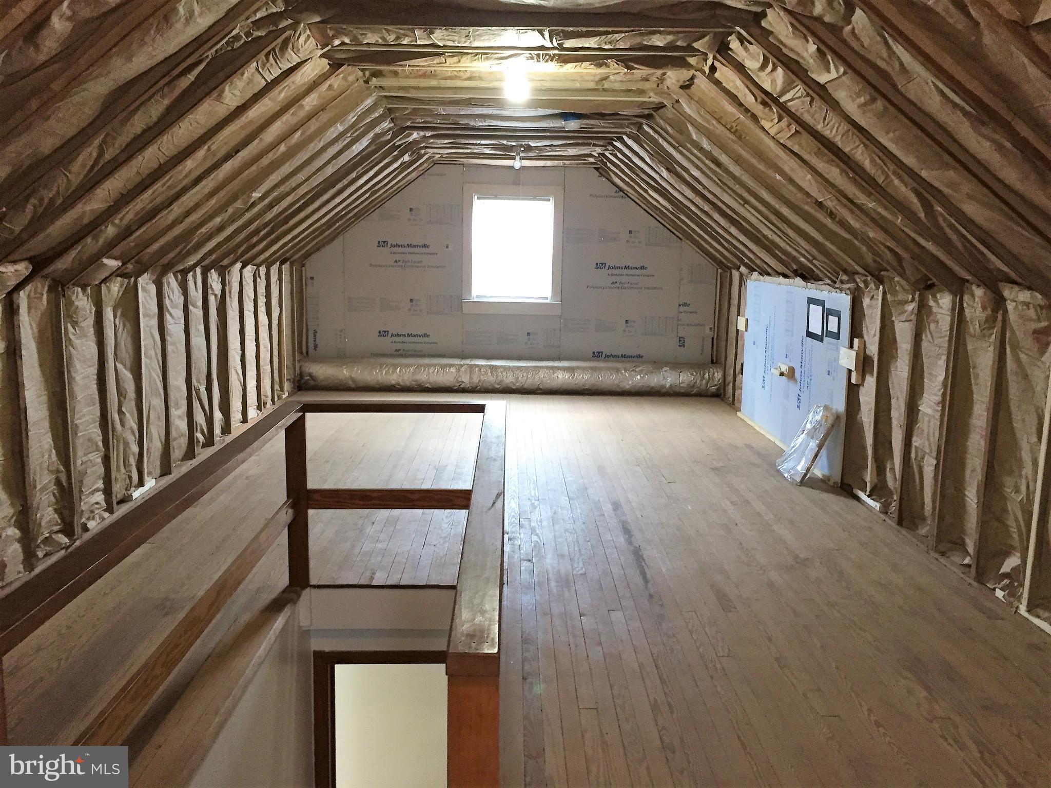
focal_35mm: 29
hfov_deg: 61.7
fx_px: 880
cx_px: 526
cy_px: 394
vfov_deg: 48.2
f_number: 2.2
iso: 160
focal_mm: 4.15
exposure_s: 1/30
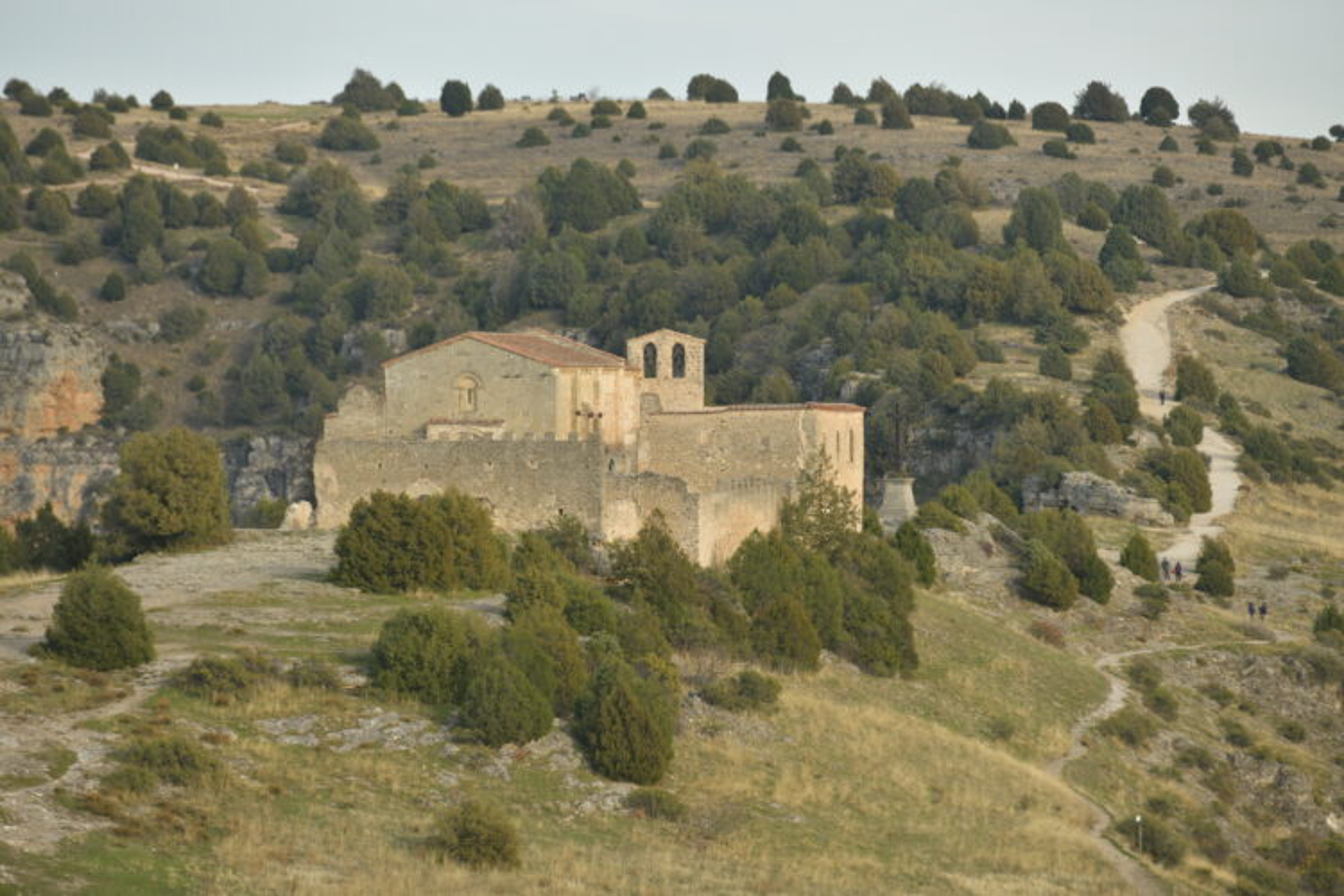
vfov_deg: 6.9
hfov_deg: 10.3
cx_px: 672
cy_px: 448
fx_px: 7466
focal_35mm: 200
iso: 100
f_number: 5.6
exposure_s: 1/320
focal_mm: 200
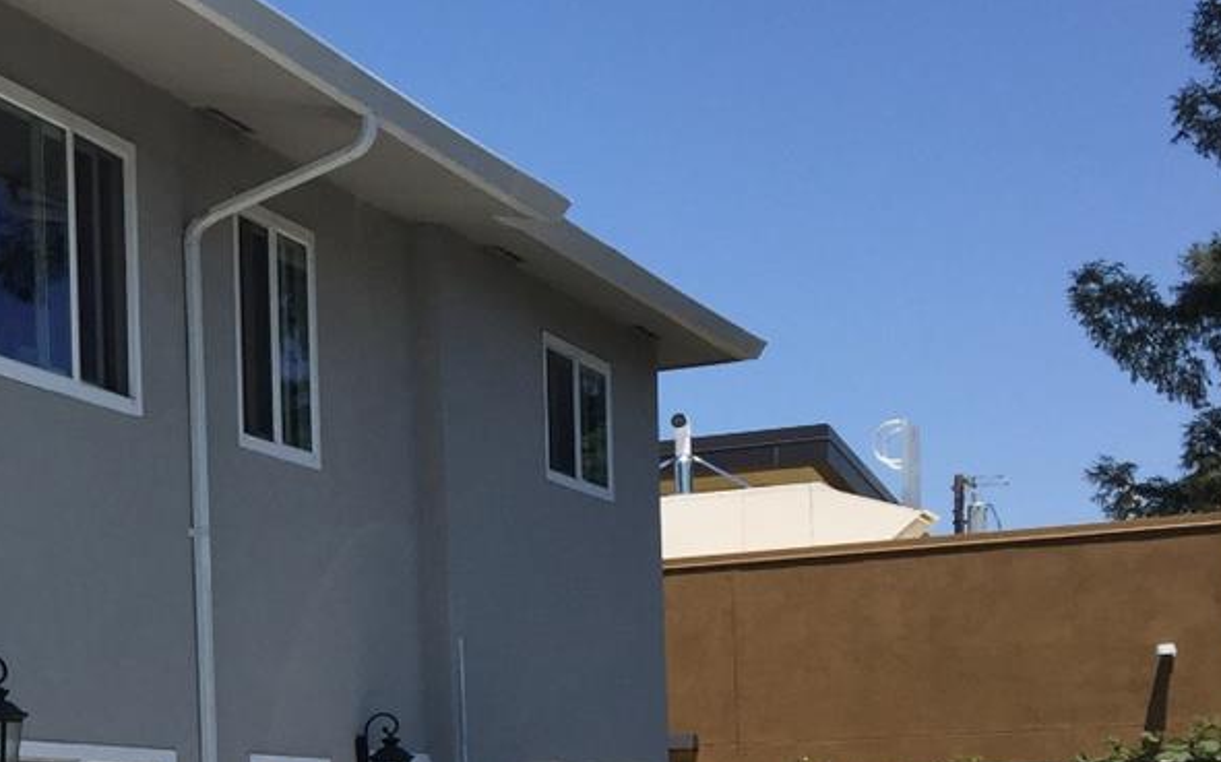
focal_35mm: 78
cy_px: 826
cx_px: -182
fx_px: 2595
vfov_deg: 16.3
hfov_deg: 24.4
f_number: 2.2
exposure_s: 1/2639
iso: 32
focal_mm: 4.15
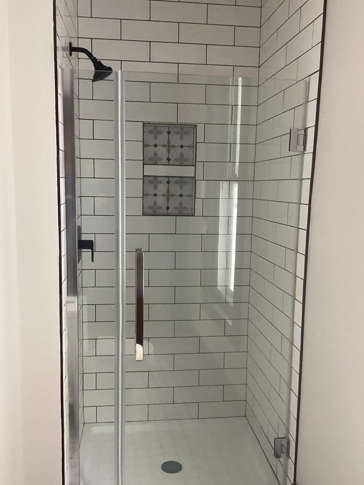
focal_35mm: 34
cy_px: 253
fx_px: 477
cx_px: 188
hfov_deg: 41.8
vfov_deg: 53.9
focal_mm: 3.3
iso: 320
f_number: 2.4
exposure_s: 1/40
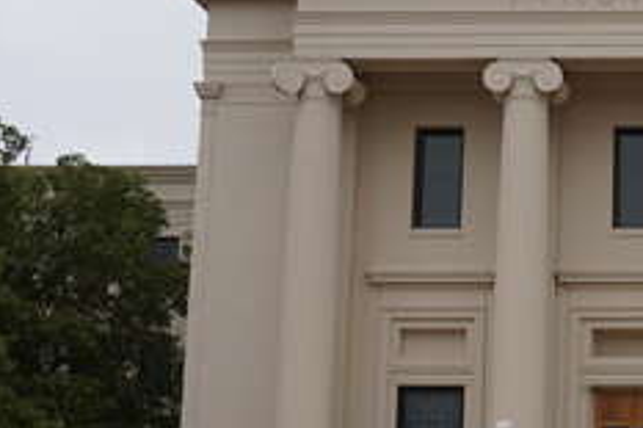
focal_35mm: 88
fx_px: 1566
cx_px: 828
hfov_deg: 21.1
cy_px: 283
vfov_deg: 15.5
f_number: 8
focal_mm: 17
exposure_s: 1/125
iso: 100
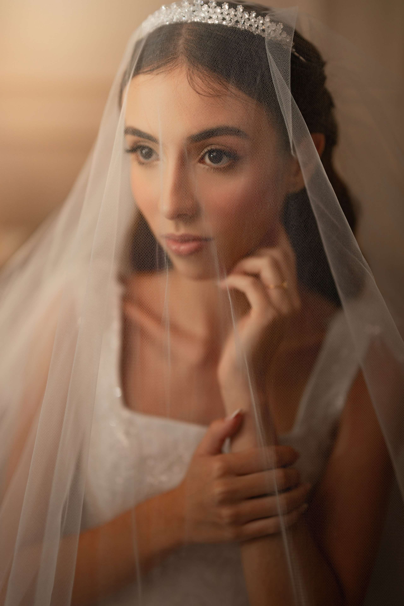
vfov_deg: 39.6
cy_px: 303
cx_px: 202
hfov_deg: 27.0
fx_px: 842
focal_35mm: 50
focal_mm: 50
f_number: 1.2
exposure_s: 1/500
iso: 200
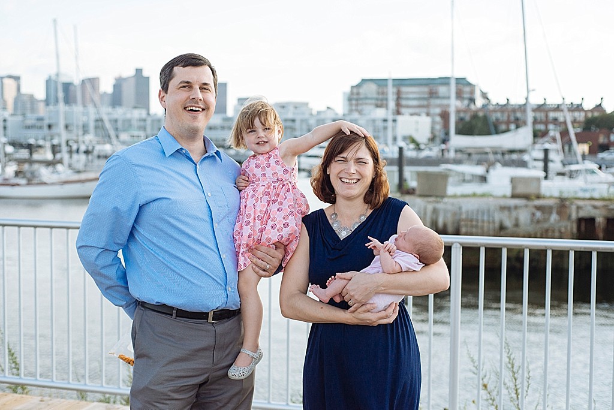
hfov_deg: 39.6
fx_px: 853
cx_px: 307
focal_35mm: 50
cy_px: 205
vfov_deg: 27.0
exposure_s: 1/4000
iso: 800
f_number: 2.8
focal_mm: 50
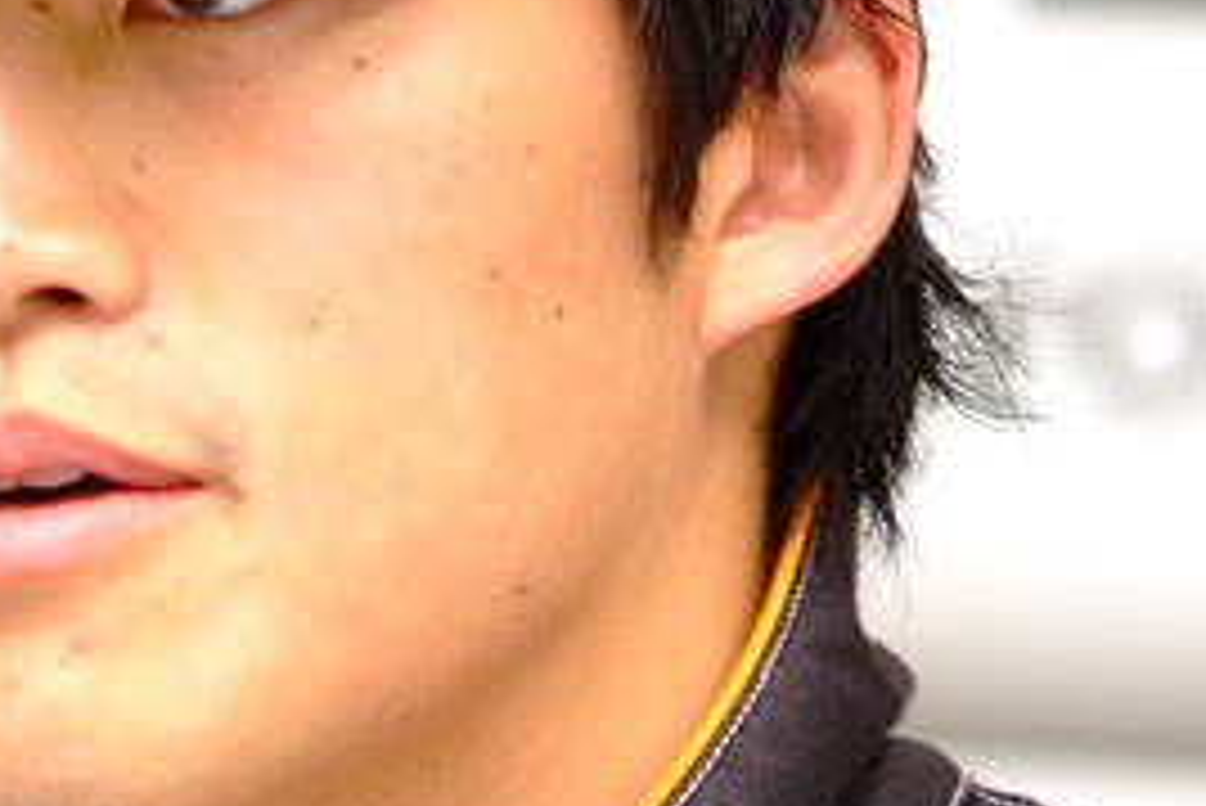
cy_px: 432
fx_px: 24333
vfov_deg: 1.9
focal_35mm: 726
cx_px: -14
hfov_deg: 2.8
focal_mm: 180
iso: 400
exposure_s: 1/125
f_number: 2.8
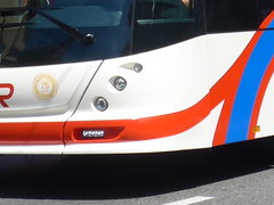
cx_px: 320
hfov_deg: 10.0
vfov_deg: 7.5
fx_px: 1544
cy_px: -123
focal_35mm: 195
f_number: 2.8
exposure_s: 1/1600
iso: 80
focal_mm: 8
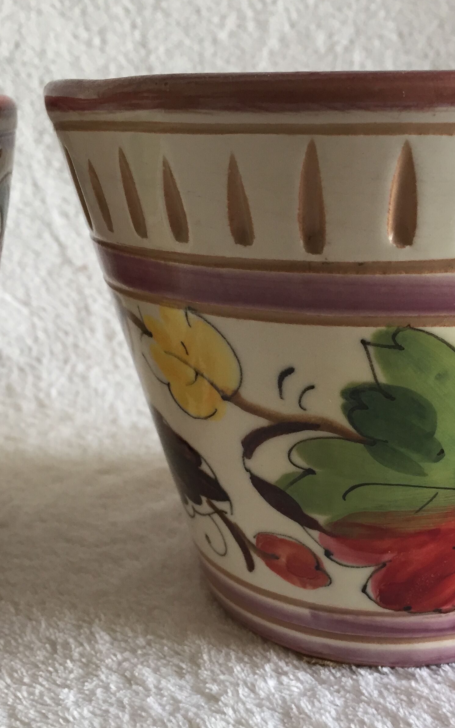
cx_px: 337
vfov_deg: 47.2
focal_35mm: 42
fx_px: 833
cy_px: 360
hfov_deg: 30.1
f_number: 2.2
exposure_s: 1/33
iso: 125
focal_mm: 4.15
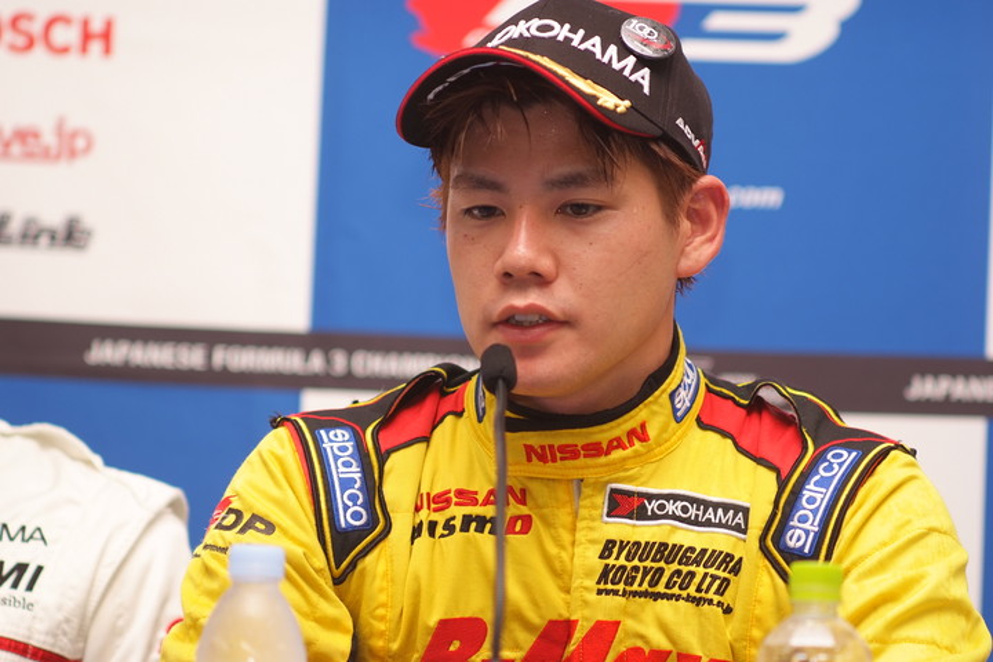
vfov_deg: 8.7
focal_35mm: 158
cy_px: 331
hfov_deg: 13.0
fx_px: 4358
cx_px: 496
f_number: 2.5
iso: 200
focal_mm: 105
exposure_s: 1/250
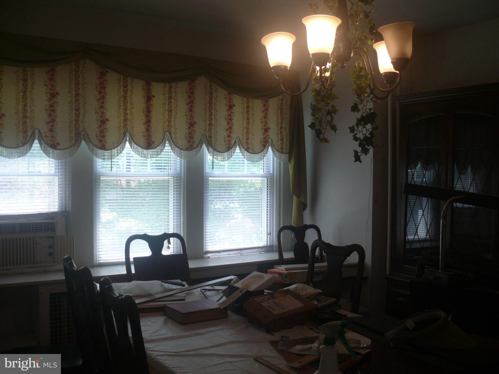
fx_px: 505
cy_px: 187
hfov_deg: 52.6
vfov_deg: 40.7
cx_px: 250
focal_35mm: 35
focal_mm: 7.4
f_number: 2.8
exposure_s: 1/60
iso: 100
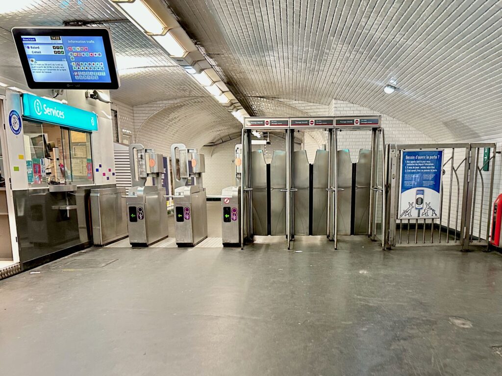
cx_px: 251
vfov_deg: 56.8
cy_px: 188
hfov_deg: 71.6
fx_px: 348
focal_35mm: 24
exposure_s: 1/50
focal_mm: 6.86
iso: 250
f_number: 1.78
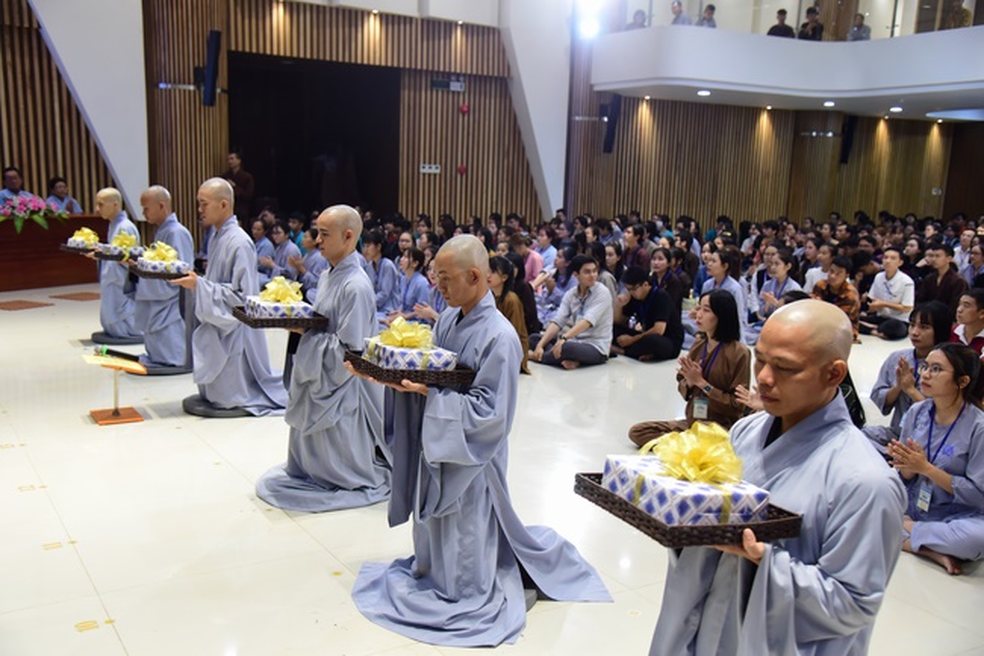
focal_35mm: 35
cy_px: 328
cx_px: 492
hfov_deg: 54.4
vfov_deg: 37.8
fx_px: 956
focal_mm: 35
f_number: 4
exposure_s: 1/125
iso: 1600
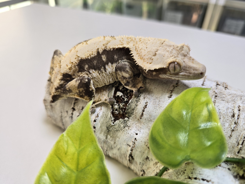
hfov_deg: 73.9
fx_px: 163
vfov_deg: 58.9
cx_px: 122
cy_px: 92
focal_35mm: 23
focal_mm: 6.3
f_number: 1.7
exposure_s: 1/120
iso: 100
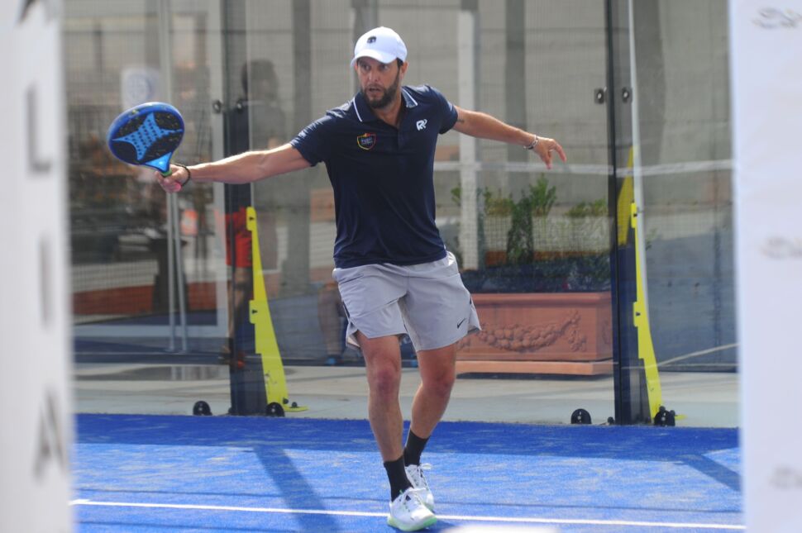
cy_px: 266
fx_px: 3116
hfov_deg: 14.7
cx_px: 401
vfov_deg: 9.8
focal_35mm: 140
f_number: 5.6
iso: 400
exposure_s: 1/800
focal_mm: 140
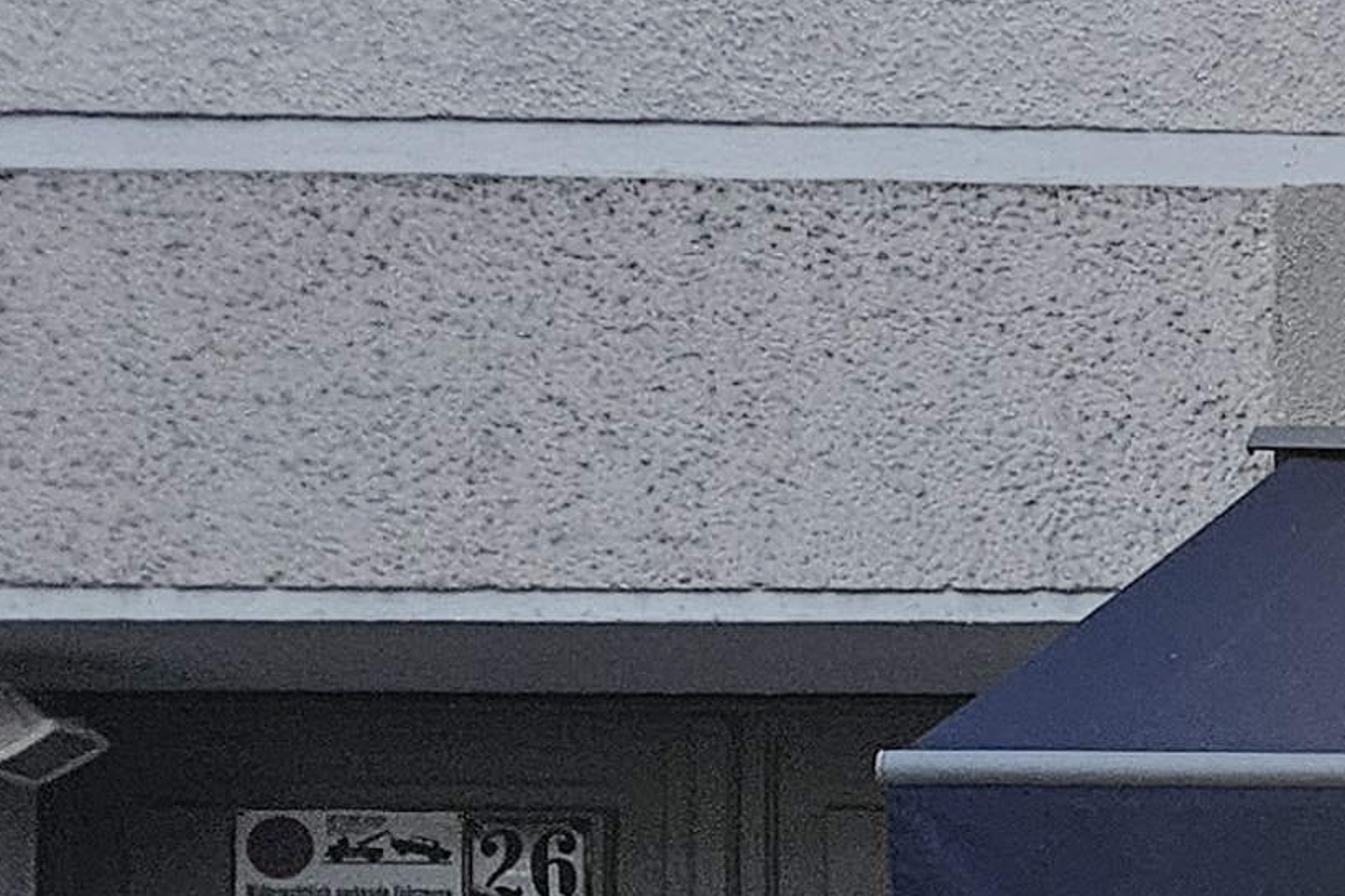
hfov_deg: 14.1
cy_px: 1312
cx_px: 2843
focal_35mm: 117
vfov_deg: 11.3
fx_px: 4370
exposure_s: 1/50
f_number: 1.8
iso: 800
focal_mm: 5.4
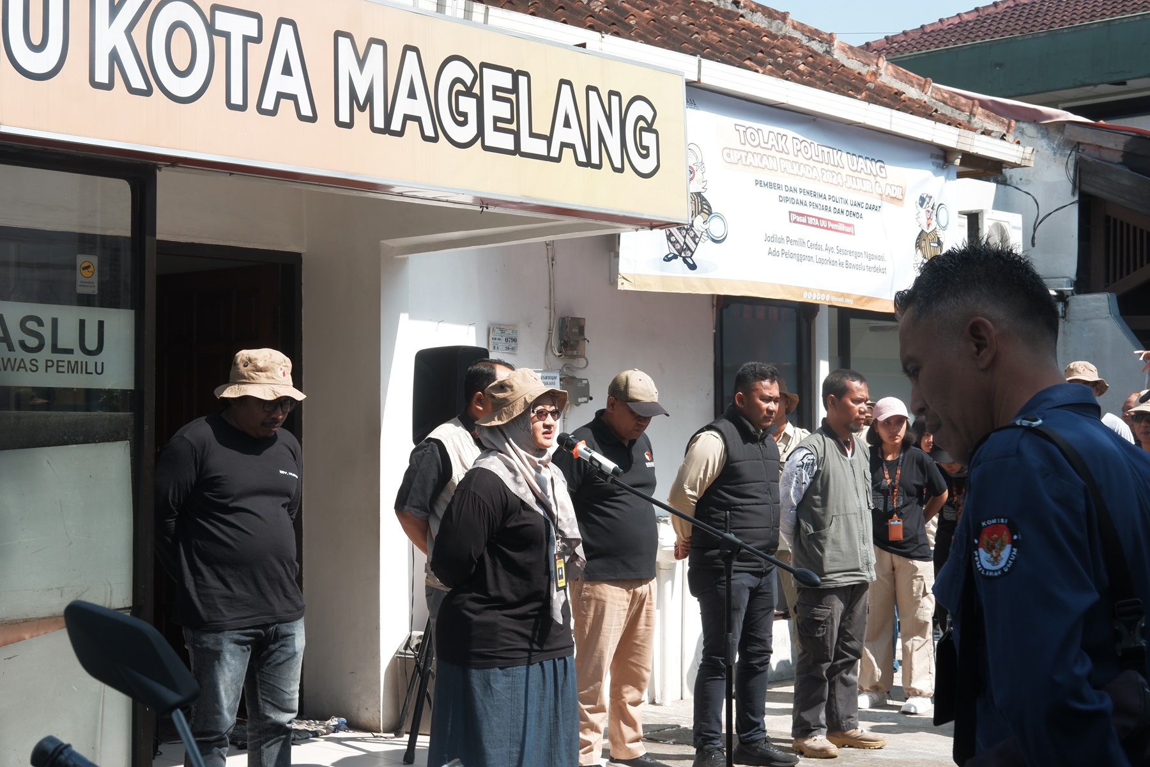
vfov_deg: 25.5
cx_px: 575
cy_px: 384
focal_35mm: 53
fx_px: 1693
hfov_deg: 37.5
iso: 200
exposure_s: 1/160
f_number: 11
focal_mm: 35
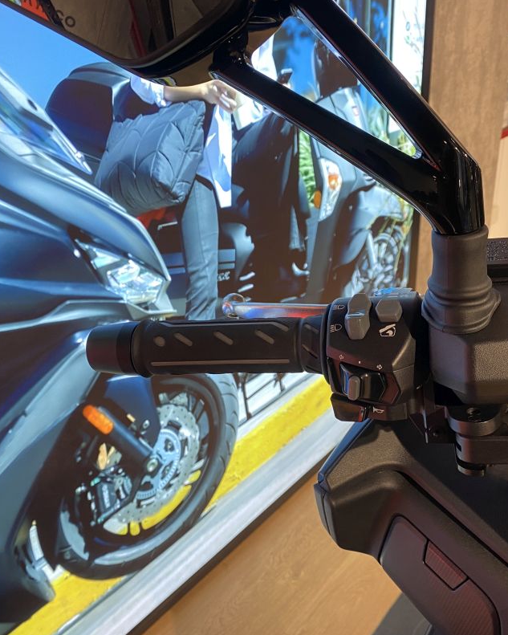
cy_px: 318
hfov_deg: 42.7
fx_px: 639
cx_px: 341
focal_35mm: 34
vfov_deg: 52.8
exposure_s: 1/50
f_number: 1.8
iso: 80
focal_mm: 4.25
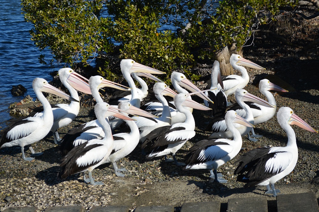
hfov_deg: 24.6
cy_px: 106
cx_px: 160
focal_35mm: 82
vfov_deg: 16.5
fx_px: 731
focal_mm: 55
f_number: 8
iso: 400
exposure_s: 1/2000
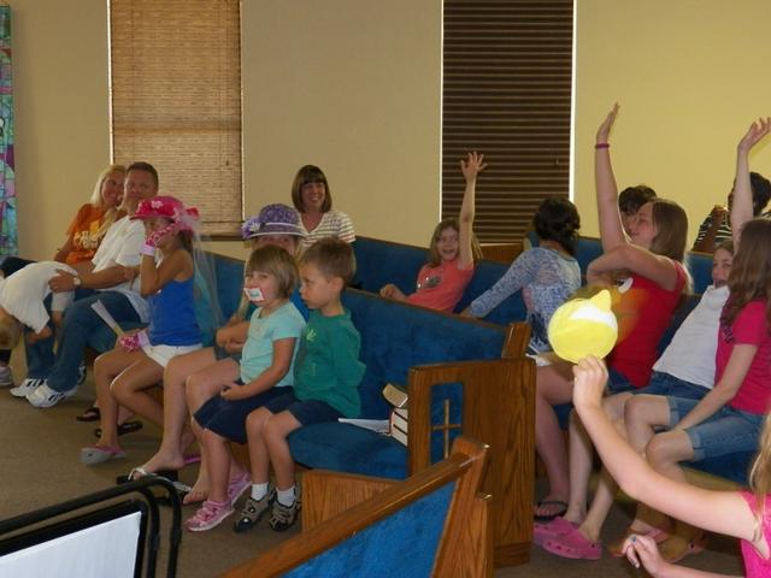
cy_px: 289
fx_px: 1381
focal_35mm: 62
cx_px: 386
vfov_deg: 23.7
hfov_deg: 31.2
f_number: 3.6
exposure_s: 1/40
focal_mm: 11.2
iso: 400
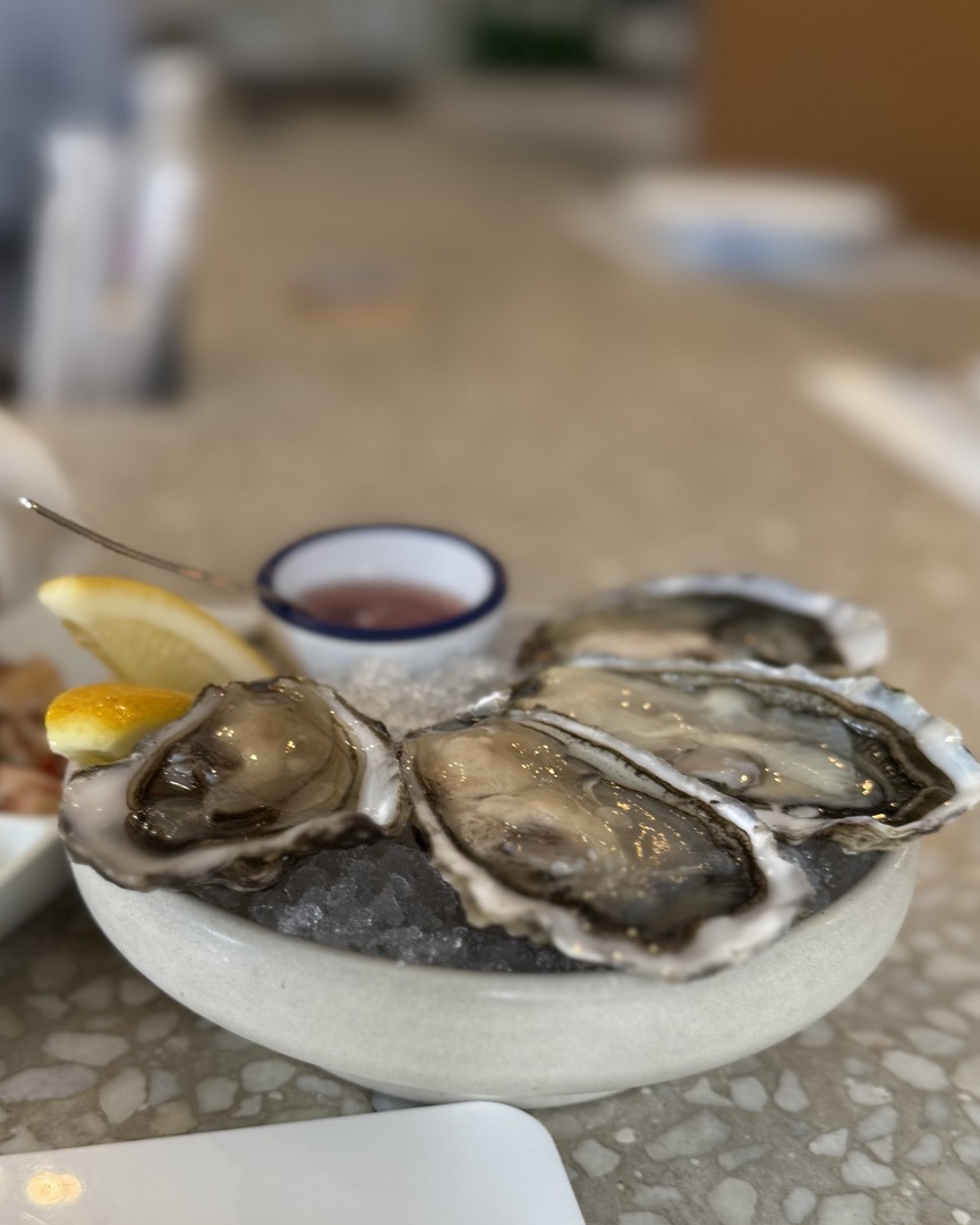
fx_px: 943
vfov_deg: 66.0
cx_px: 483
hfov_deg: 54.9
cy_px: 643
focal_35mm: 26
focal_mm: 6.76
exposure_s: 1/50
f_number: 1.78
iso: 125
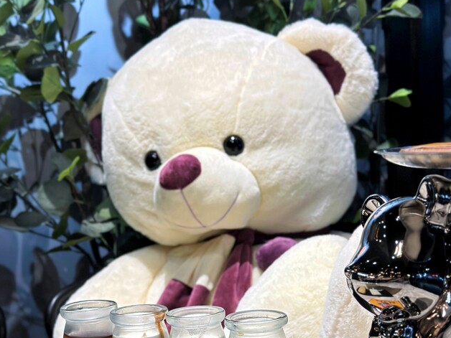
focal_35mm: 65
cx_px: 227
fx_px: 847
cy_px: 285
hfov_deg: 29.8
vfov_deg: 22.2
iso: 250
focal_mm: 6.86
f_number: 1.78
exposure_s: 1/60
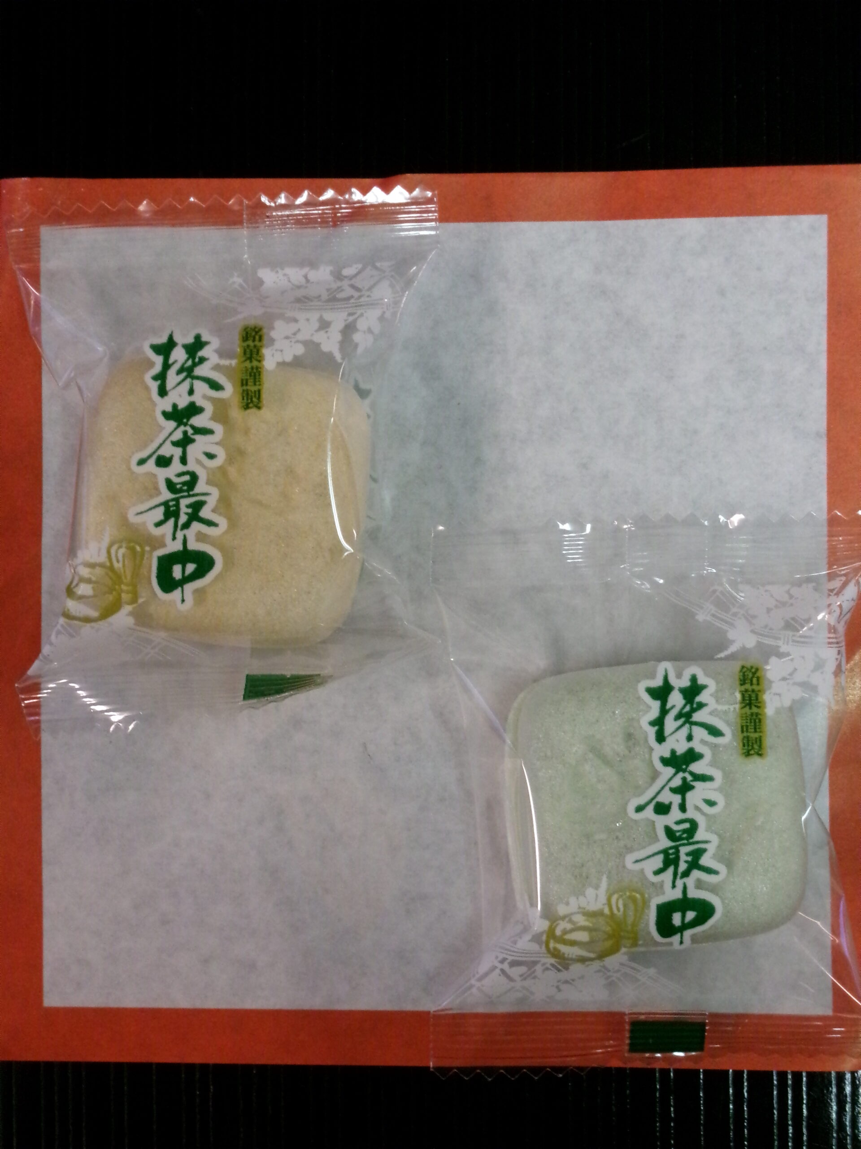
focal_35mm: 64
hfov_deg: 22.9
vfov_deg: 30.3
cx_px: 430
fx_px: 2122
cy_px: 574
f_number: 5.2
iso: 800
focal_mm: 11.5
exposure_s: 1/56
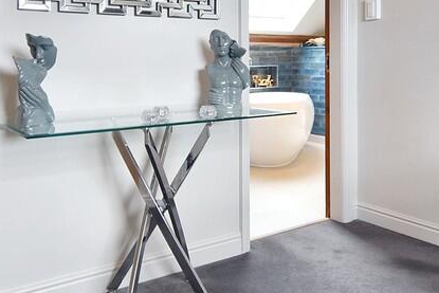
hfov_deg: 51.6
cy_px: 71
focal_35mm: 37
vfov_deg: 35.1
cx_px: 180
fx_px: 451
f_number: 4.5
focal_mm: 10
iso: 100
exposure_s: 1/25
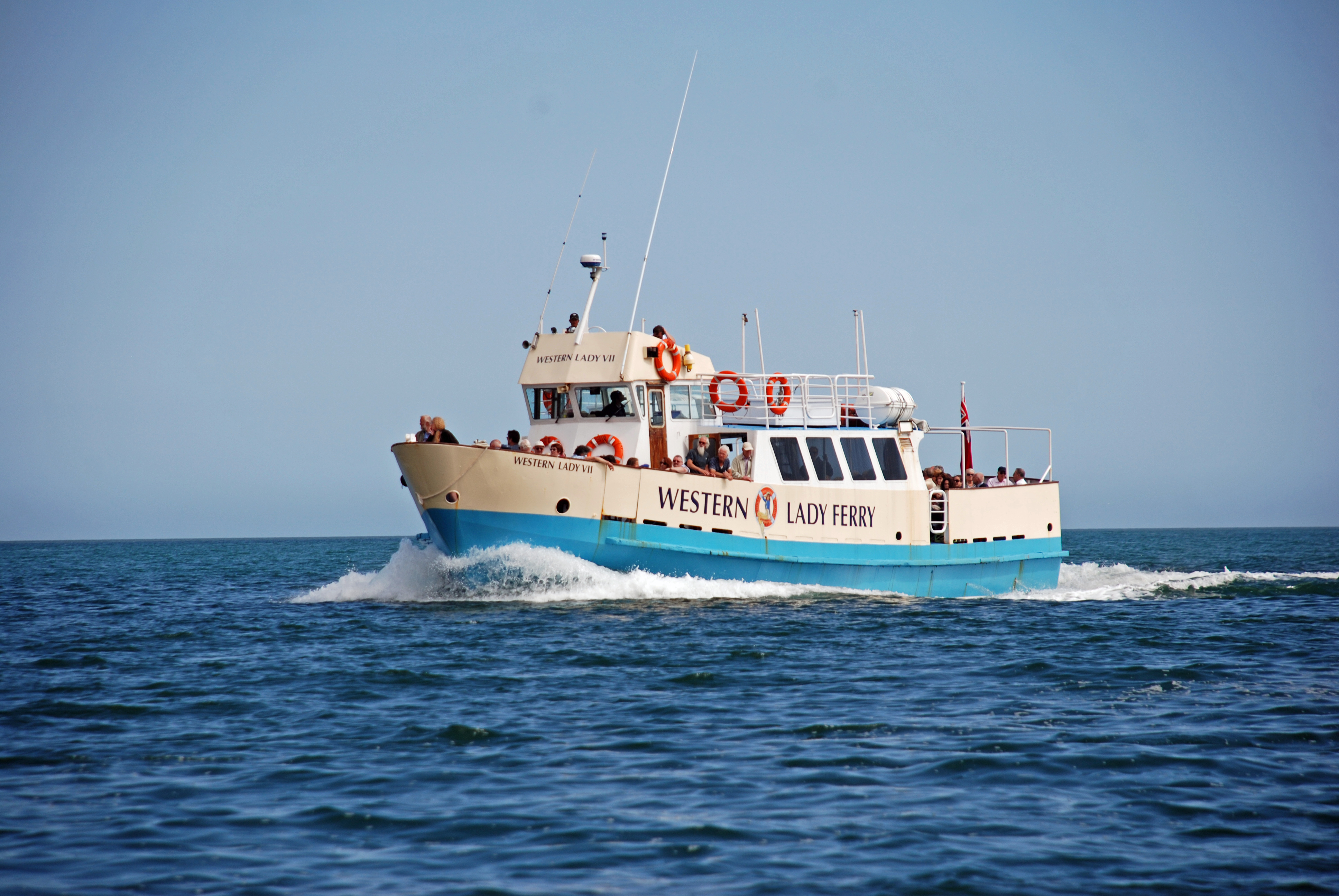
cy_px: 448
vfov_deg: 6.8
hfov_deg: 10.1
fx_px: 7541
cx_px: 670
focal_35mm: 202
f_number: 5.6
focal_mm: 135
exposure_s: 1/500
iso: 100
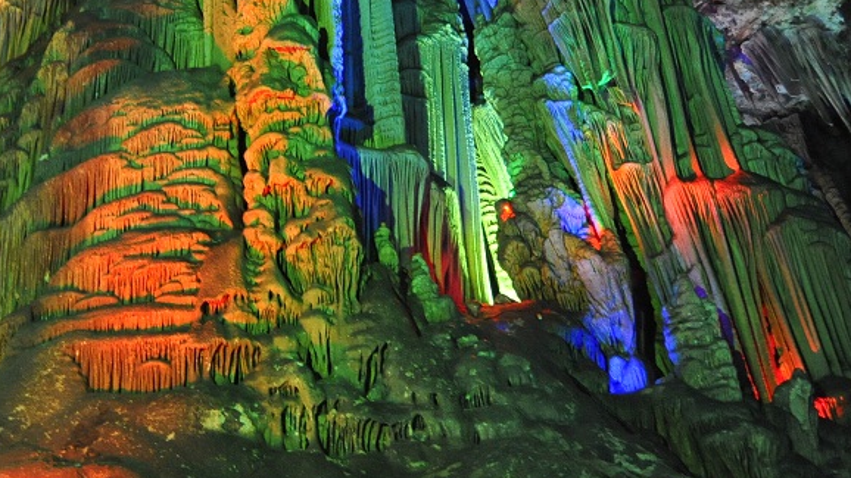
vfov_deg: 26.9
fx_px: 993
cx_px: 369
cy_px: 140
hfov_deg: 46.3
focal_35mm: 44
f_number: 4.5
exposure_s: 1/13
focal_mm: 30
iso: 6400
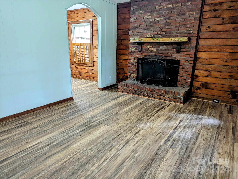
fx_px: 165
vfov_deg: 56.9
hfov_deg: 71.5
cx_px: 119
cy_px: 90
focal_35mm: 24
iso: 264
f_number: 1.85
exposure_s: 1/30
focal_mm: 6.81
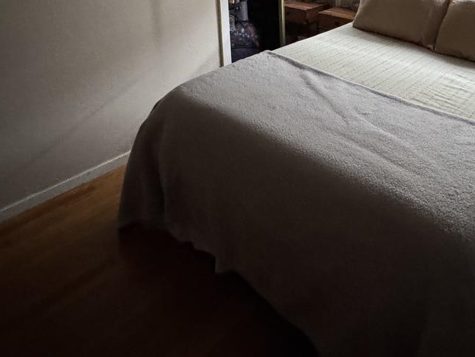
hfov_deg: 56.0
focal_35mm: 31
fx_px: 426
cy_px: -20
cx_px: 346
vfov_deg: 38.8
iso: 1000
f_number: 2.2
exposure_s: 1/60
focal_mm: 2.22
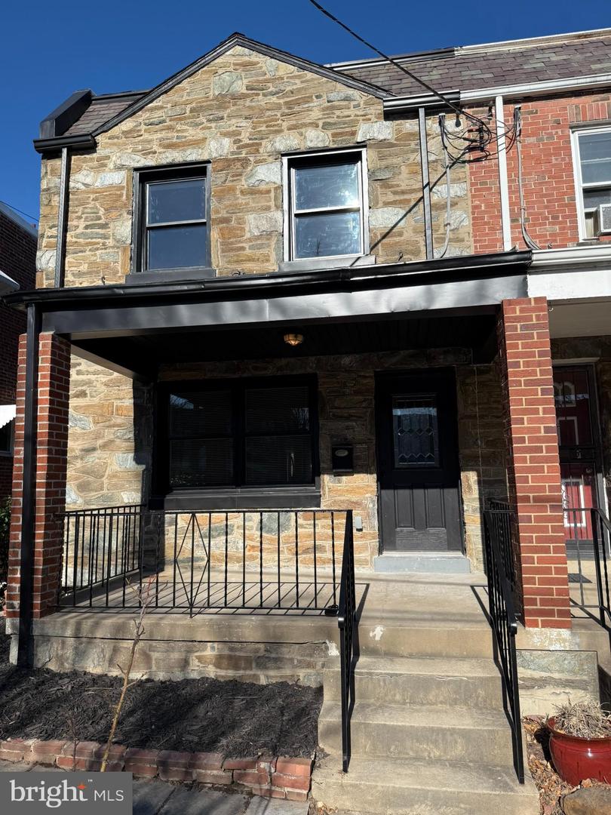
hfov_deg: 56.8
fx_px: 565
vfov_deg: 71.6
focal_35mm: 24
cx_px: 306
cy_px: 408
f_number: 1.78
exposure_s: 1/4673
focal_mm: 6.76
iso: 80
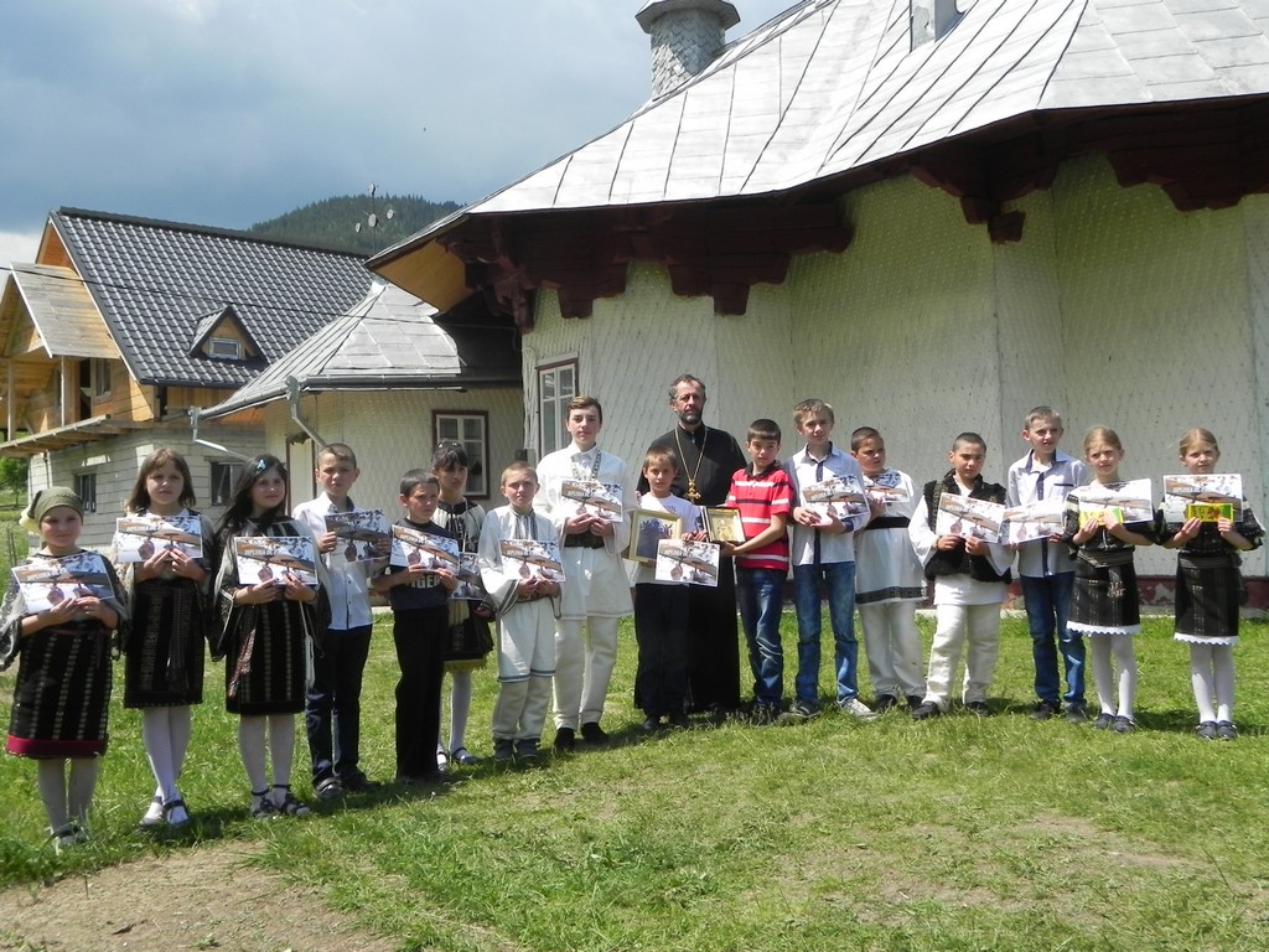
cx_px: 634
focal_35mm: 33
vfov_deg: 42.9
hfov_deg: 55.4
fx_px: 1210
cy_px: 476
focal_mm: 5.9
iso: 160
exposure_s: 1/330
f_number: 6.3
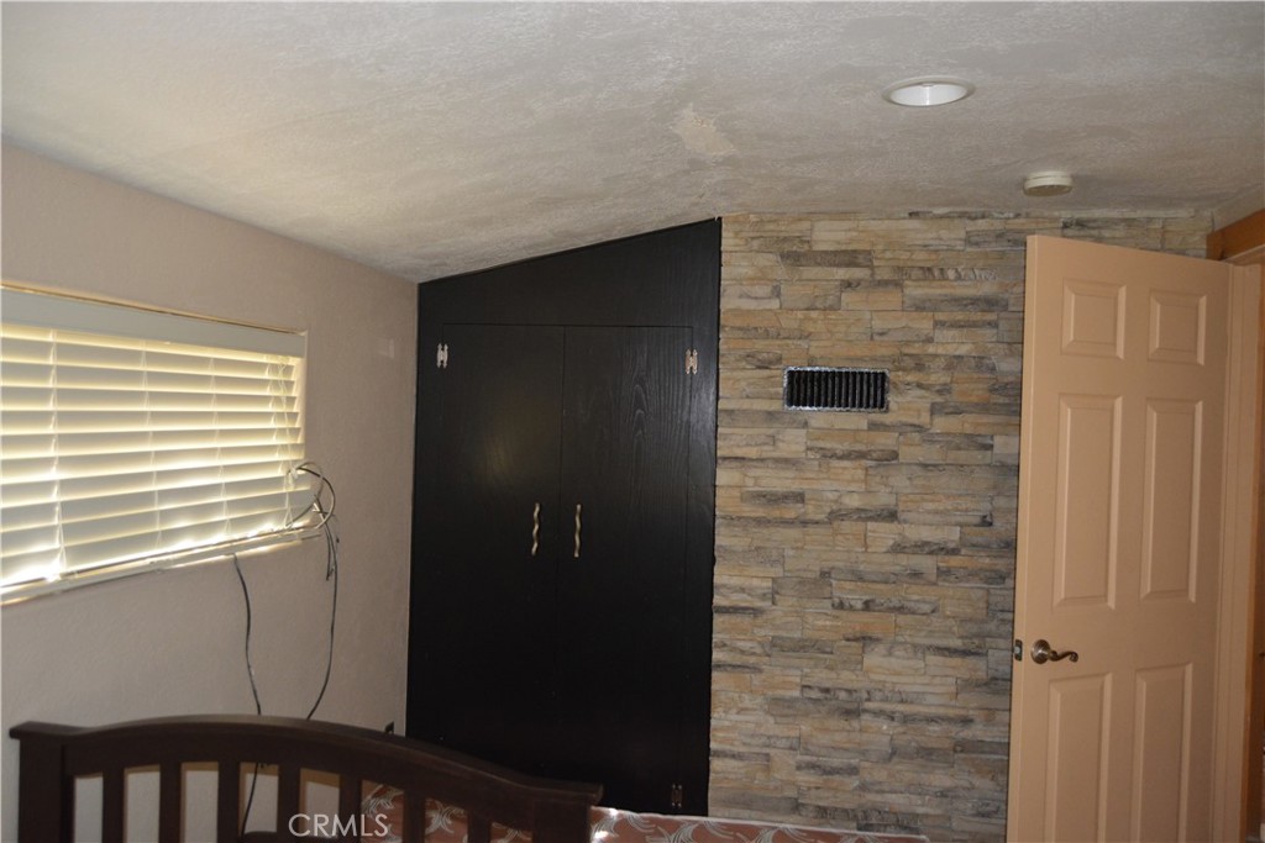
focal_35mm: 27
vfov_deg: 47.9
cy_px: 422
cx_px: 632
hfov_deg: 67.4
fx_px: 949
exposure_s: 1/60
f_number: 3.5
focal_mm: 18
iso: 1600
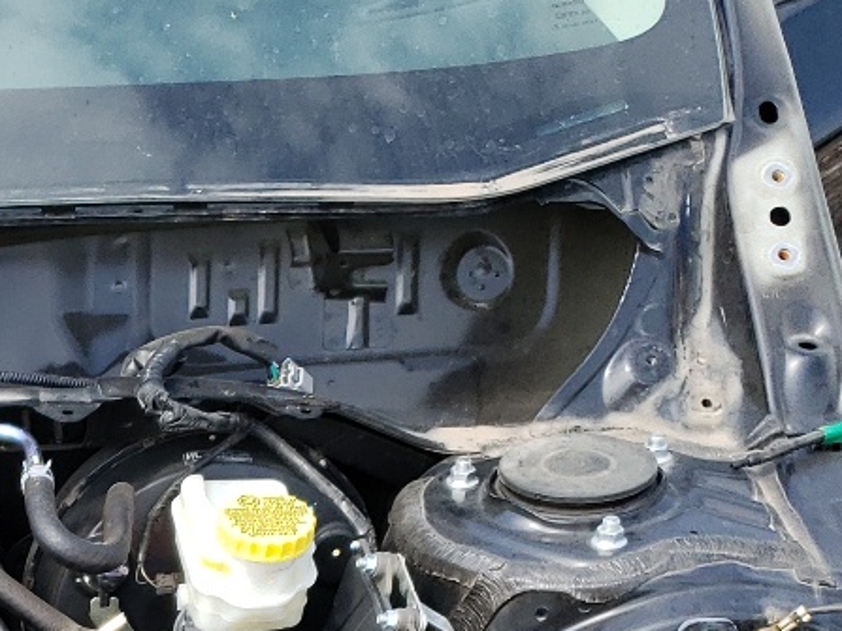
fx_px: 2262
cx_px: -267
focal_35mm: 93
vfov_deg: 14.3
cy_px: 1081
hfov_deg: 19.4
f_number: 1.5
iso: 50
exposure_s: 1/833
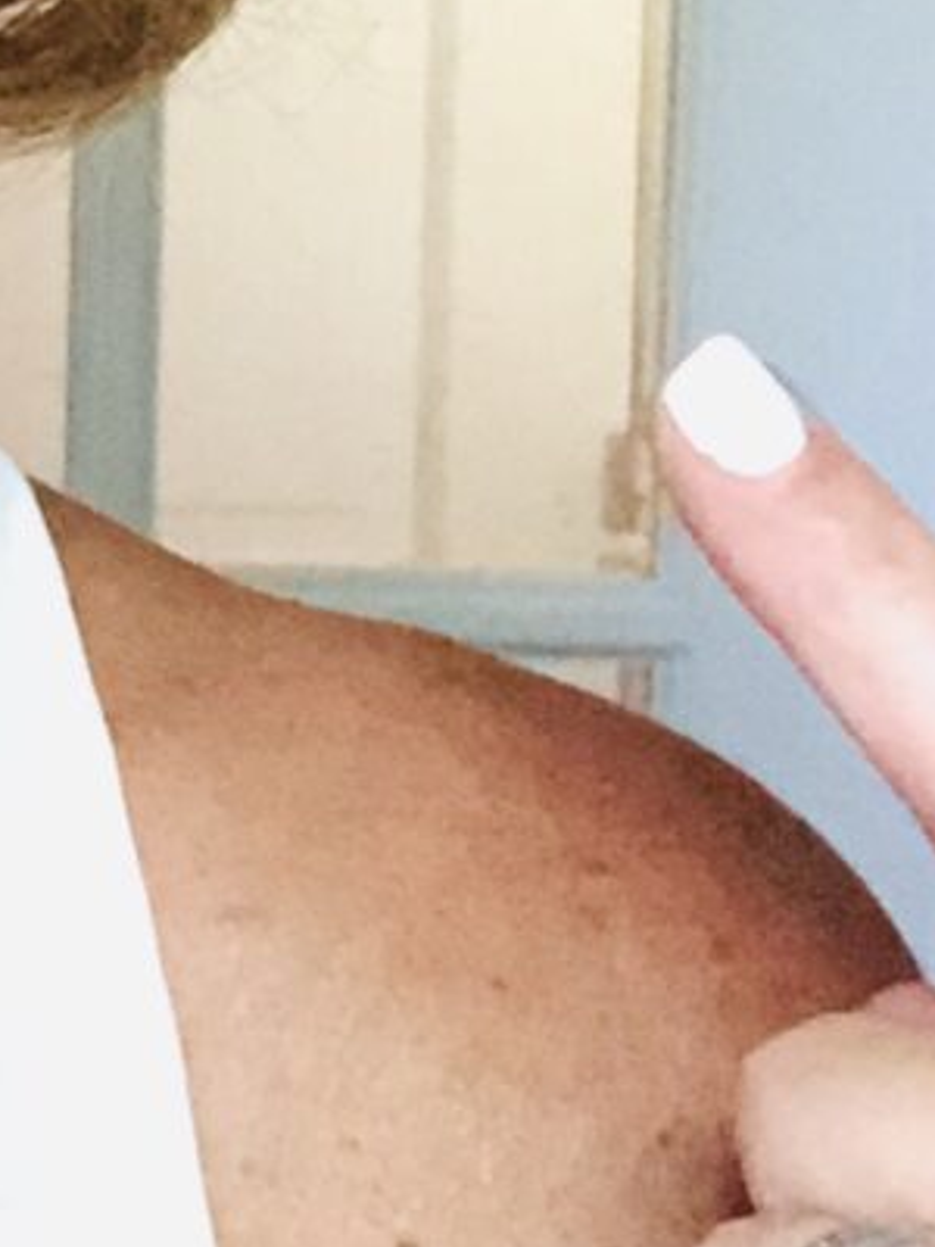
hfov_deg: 8.3
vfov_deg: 11.8
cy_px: -187
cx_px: -1298
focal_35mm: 164
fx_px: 5906
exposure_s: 1/16
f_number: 2.2
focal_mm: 2.87
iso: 800
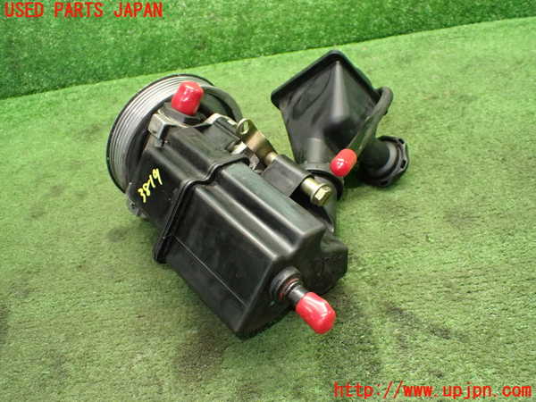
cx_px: 268
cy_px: 201
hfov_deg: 60.0
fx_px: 465
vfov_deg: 46.8
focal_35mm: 30
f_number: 2.3
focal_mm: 5.4
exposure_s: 1/60
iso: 800
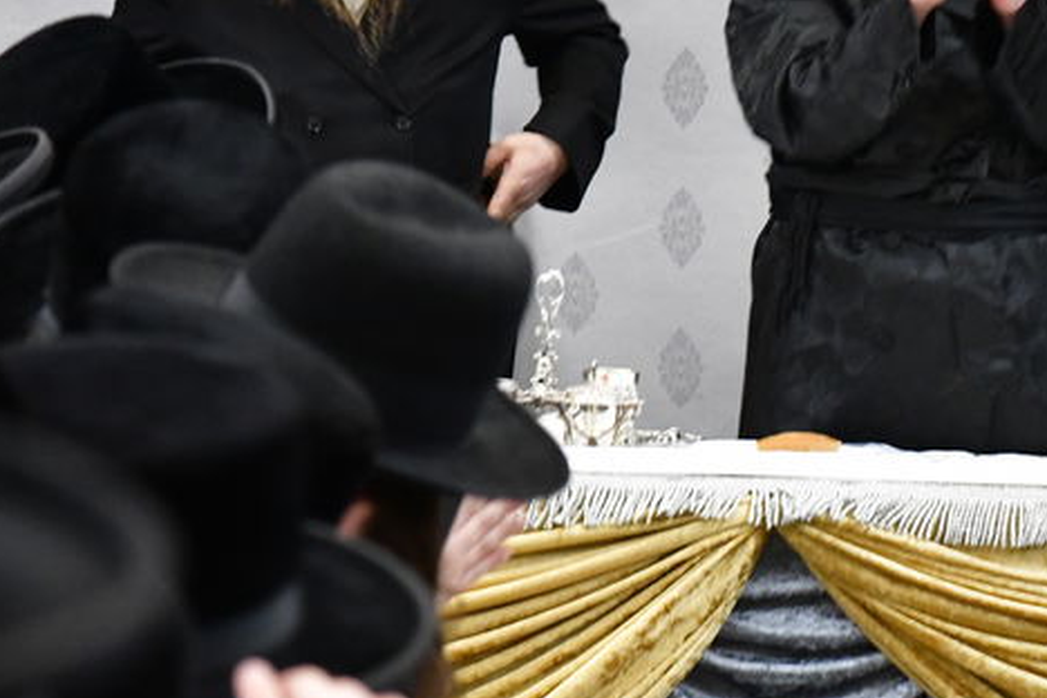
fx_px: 9131
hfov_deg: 6.5
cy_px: 361
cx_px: 980
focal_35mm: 314
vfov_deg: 4.4
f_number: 5.6
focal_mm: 105
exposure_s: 1/100
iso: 3200
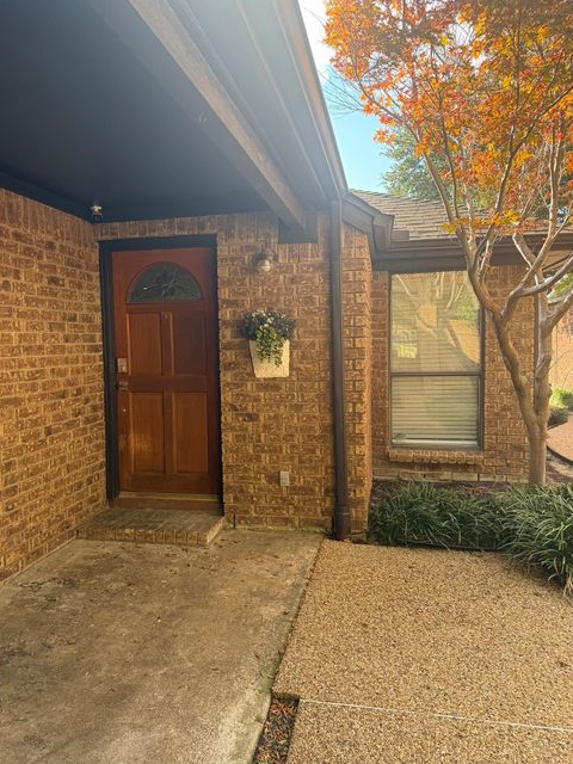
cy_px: 374
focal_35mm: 25
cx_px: 278
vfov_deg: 69.4
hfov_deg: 54.9
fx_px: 552
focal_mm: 6.76
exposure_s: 1/278
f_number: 1.78
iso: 100
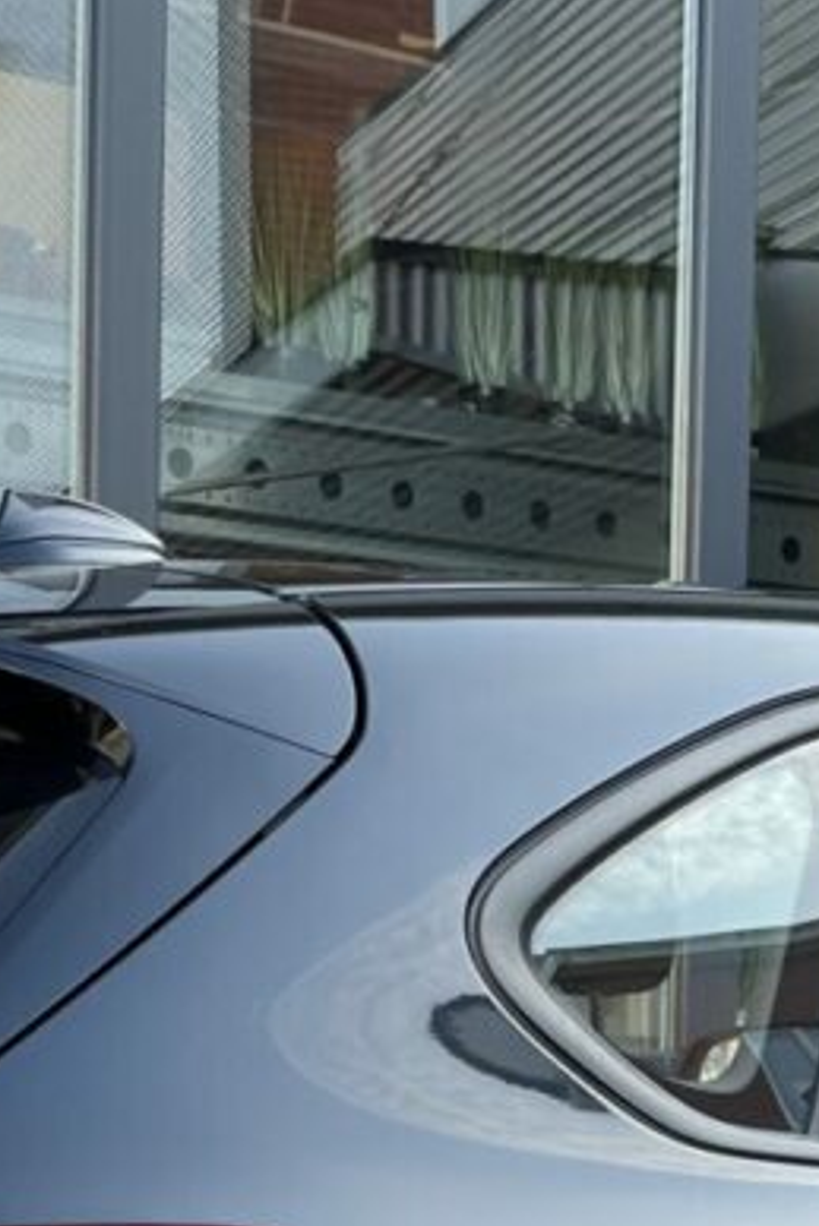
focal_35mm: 107
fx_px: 3648
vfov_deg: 18.7
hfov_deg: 12.8
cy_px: 1185
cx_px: 506
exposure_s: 1/207
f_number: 1.6
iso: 40
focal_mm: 5.1
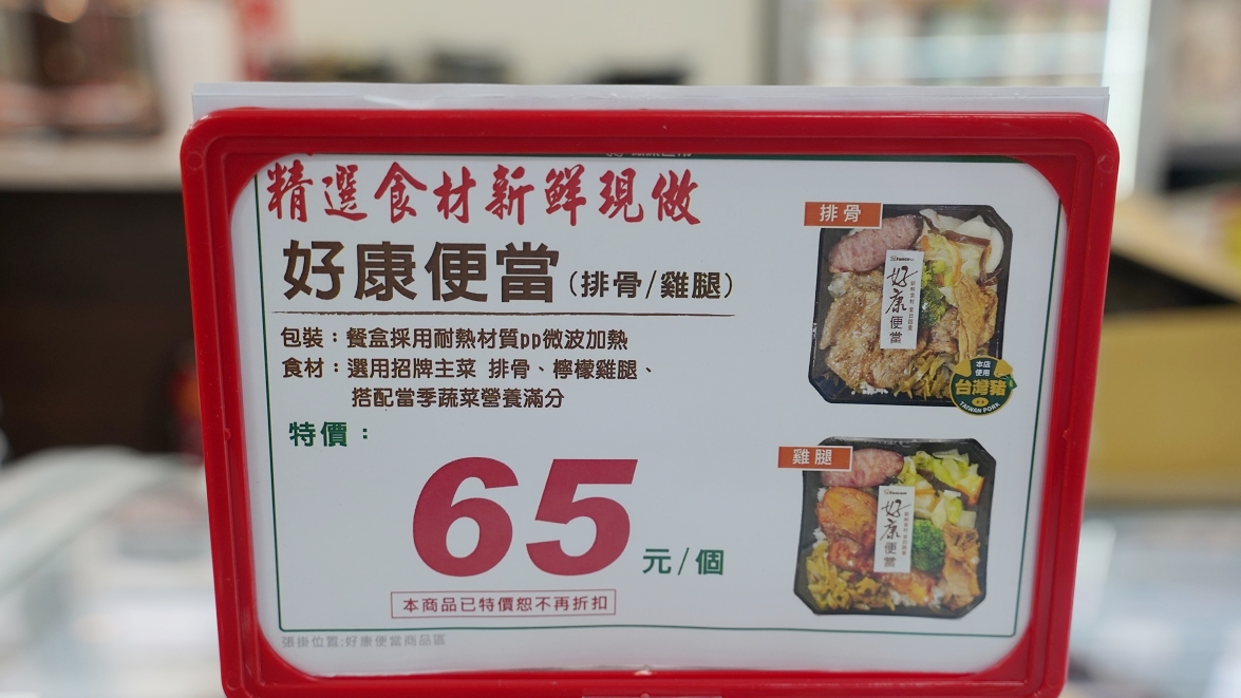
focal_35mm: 46
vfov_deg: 25.9
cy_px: 394
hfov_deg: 44.6
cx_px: 619
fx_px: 1514
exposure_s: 1/60
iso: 400
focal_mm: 43
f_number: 4
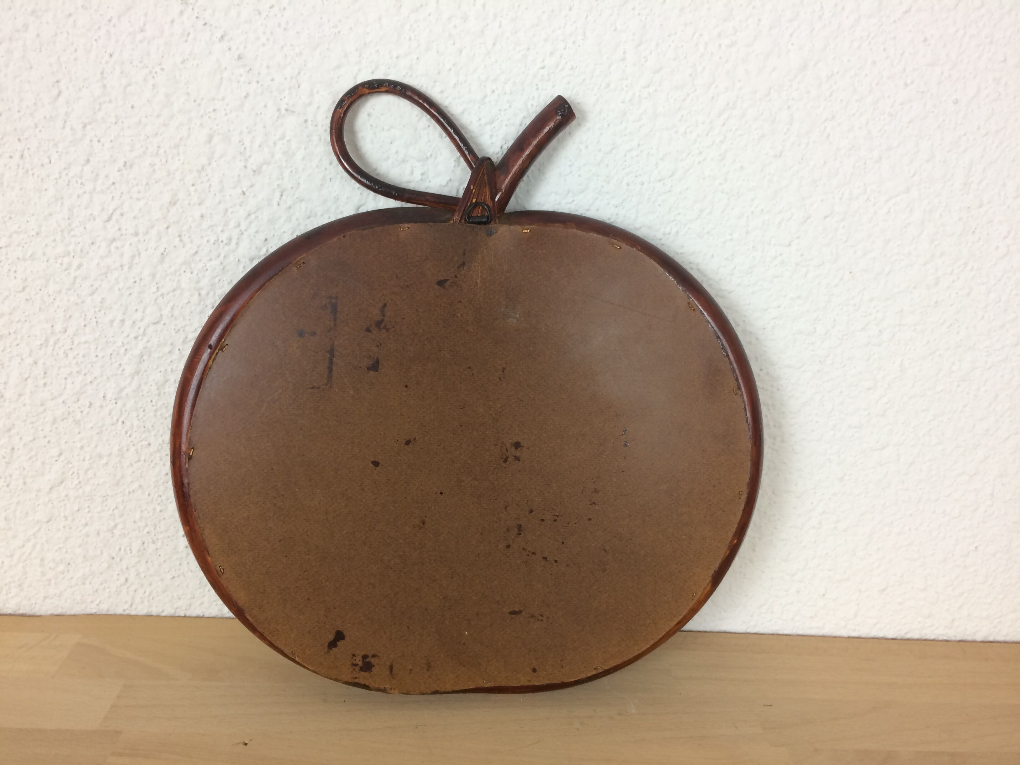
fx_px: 855
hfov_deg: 61.7
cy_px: 382
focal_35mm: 29
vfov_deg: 48.2
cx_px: 510
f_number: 2.2
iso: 40
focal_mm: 4.15
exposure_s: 1/33
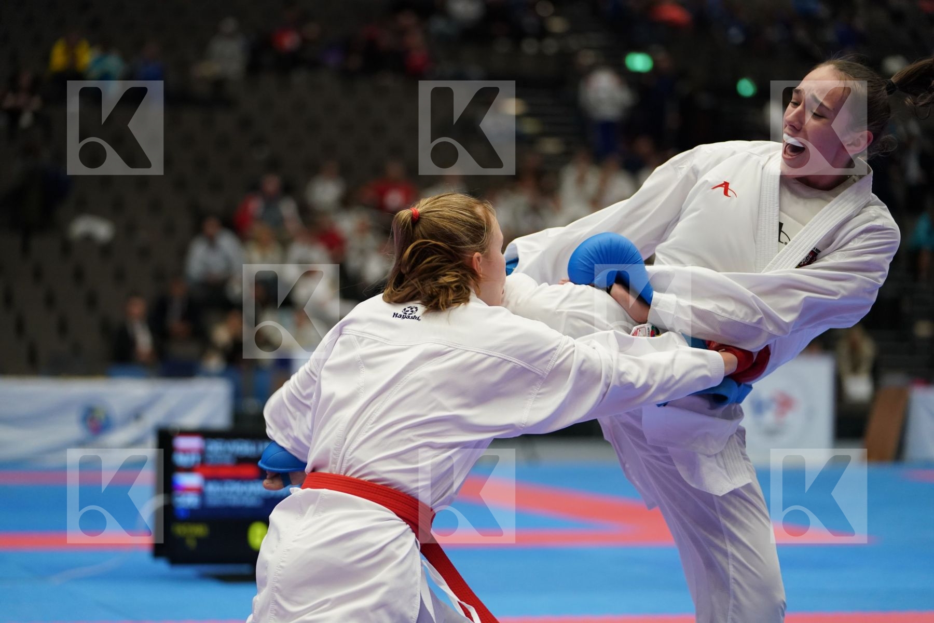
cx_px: 467
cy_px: 312
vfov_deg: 12.8
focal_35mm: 107
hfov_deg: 19.1
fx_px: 2776
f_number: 2.8
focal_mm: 107
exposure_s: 1/1000
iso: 2500
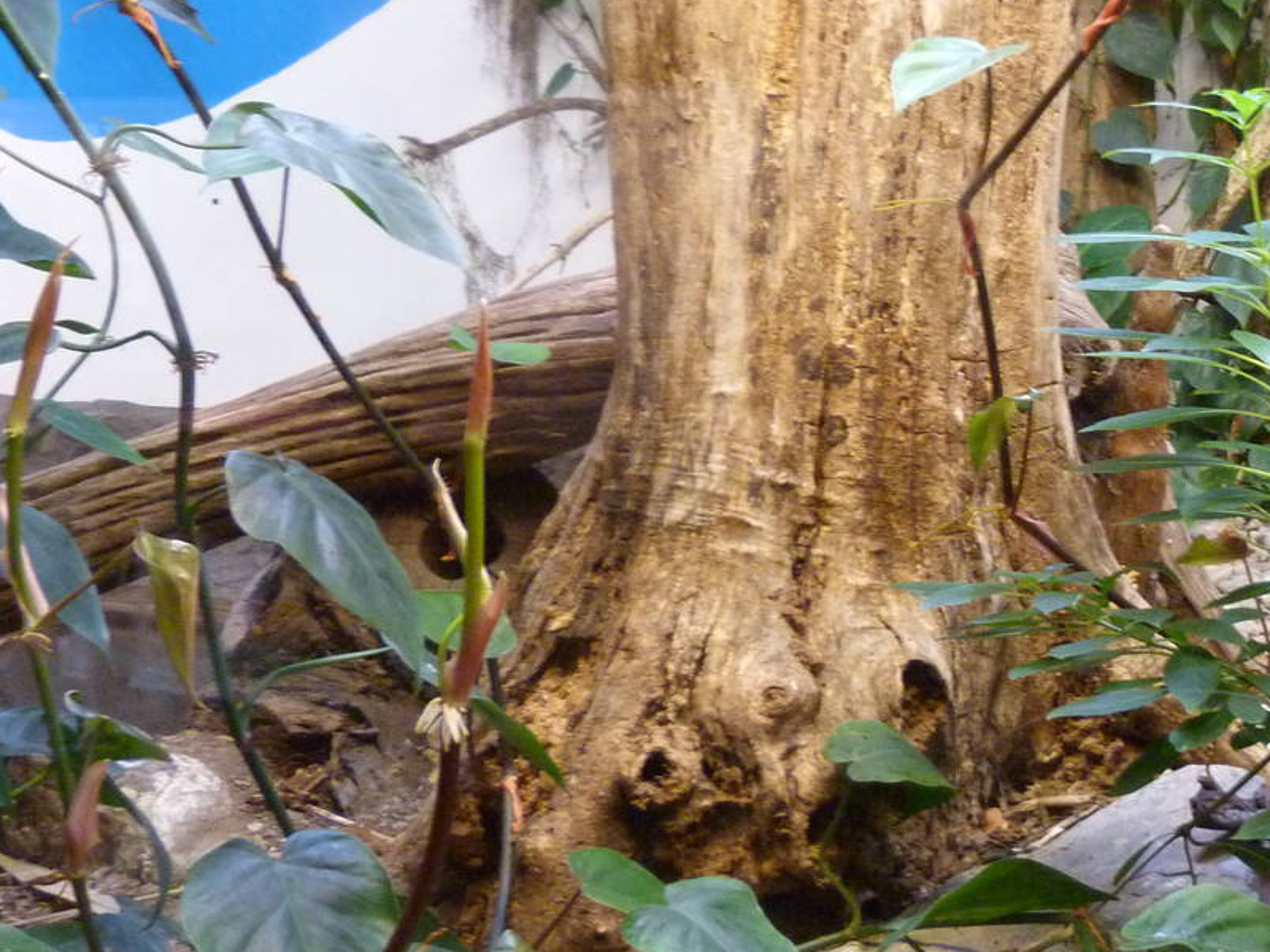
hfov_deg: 35.3
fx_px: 1834
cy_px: 422
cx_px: 1205
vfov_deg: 29.1
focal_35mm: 50
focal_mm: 4.5
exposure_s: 1/25
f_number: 2.8
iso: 400
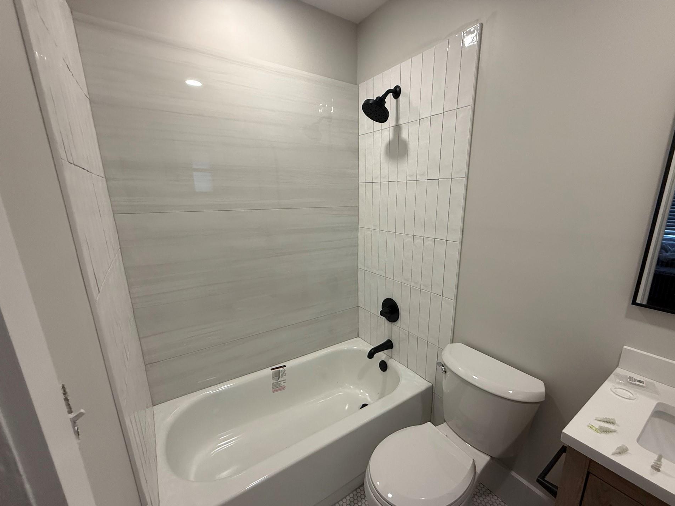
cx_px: 360
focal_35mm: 15
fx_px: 293
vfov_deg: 81.7
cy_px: 269
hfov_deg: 98.0
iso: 160
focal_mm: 2.22
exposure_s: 1/139
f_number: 2.2
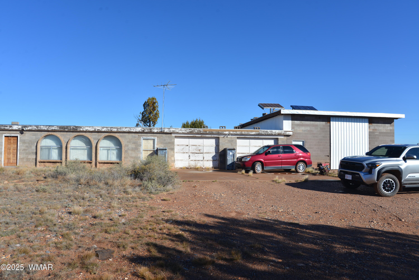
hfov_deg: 71.5
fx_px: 291
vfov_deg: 51.3
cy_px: 140
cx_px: 210
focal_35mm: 25
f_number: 9
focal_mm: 25
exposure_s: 1/320
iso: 100
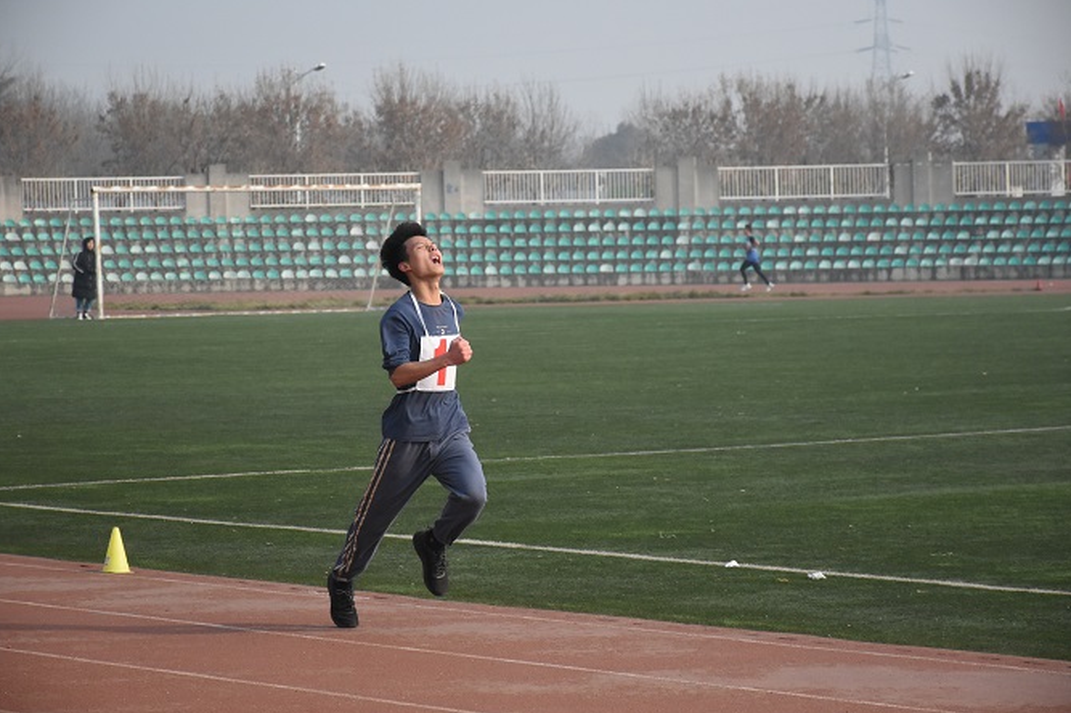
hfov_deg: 13.4
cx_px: 531
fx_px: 4549
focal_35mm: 153
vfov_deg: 9.0
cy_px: 359
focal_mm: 100
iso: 1600
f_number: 5.6
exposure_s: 1/4000
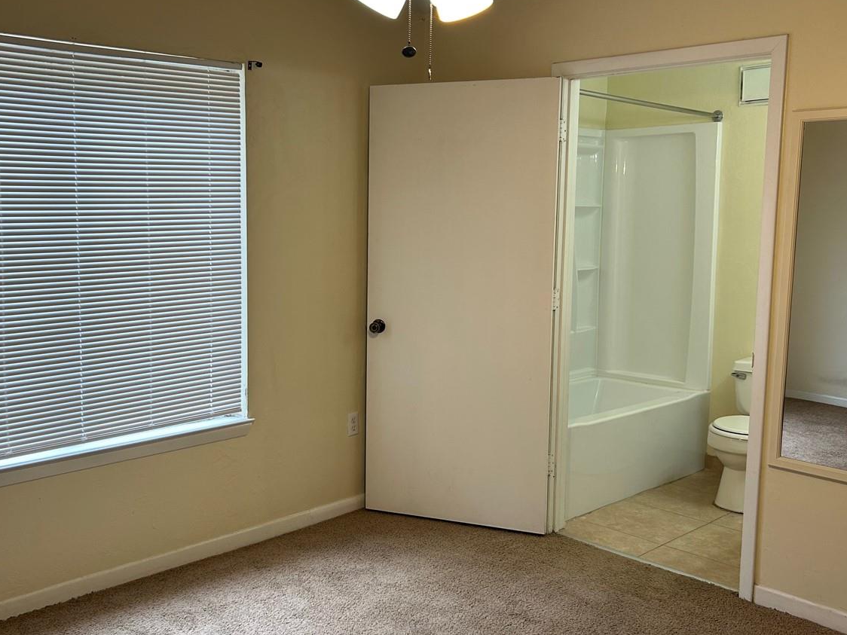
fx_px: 905
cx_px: 346
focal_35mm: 37
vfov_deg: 38.7
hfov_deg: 49.9
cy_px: 311
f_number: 1.5
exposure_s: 1/120
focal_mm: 5.7
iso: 50
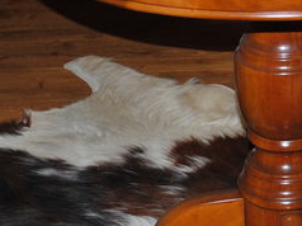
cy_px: 103
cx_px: 346
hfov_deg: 11.4
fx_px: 1482
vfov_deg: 8.7
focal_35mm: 170
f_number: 4.5
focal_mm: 28
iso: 200
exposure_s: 1/60
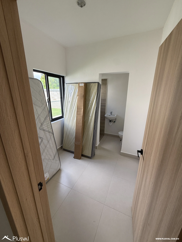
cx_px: 91
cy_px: 121
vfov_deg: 102.1
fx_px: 98
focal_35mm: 14
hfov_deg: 85.7
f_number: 2.2
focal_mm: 2.22
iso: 64
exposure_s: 1/128
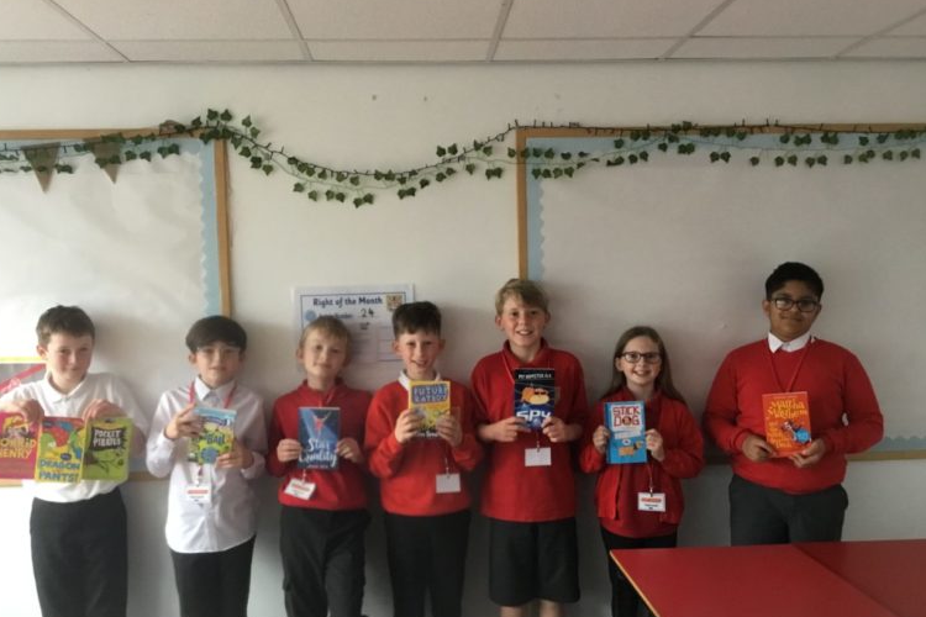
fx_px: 849
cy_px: 339
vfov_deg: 39.9
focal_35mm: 33
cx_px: 456
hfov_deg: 57.2
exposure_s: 1/33
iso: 200
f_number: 2.4
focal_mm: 3.3
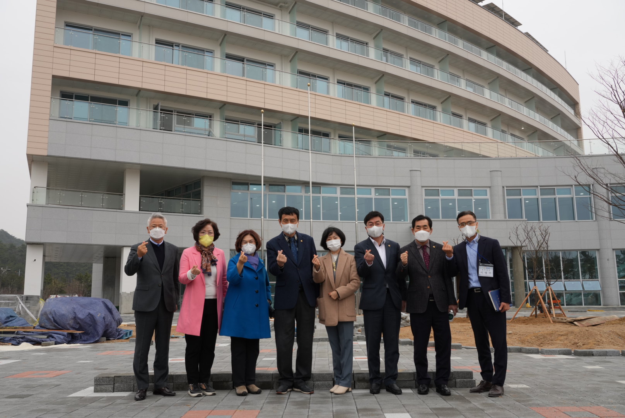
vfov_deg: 41.2
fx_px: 556
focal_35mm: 32
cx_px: 312
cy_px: 209
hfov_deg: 58.7
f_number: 9
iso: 500
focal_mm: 32
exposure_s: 1/200
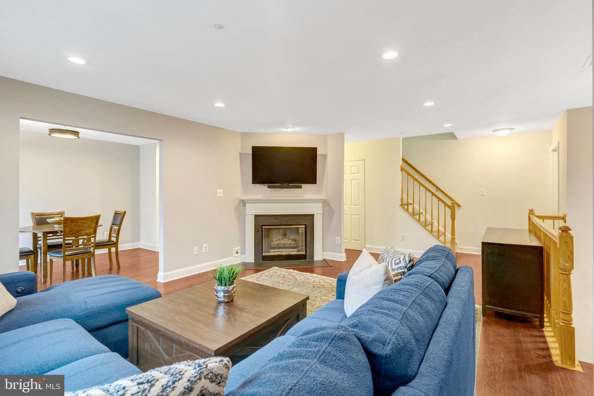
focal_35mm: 16
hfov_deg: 96.7
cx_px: 297
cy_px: 198
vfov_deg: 73.7
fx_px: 264
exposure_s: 1/13
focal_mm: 16
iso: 1250
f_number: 8
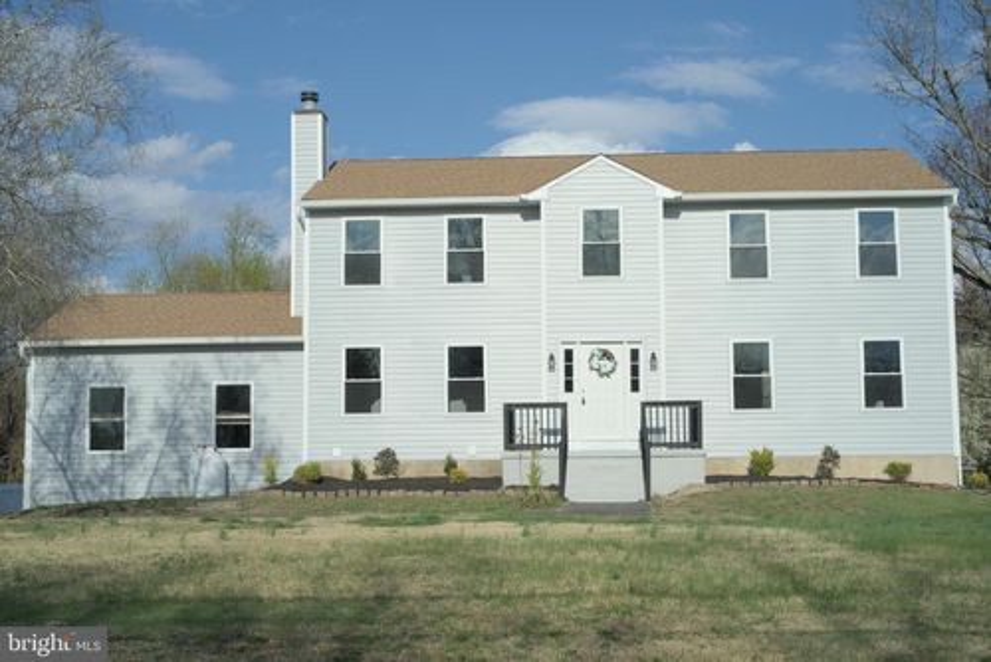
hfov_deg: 39.6
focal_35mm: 50
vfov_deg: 27.0
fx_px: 1377
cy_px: 331
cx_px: 496
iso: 40
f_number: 8
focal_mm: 50
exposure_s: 1/200
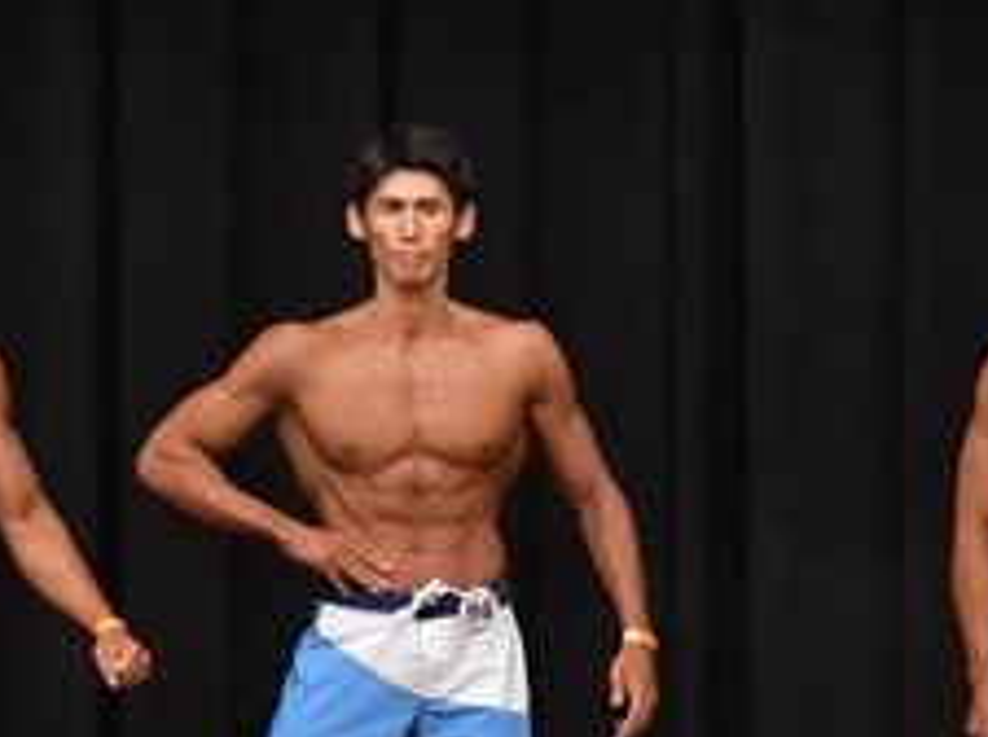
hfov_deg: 4.9
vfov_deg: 3.6
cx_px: 850
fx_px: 11626
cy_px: 693
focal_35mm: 408
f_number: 5.6
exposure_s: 1/400
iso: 6400
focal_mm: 82
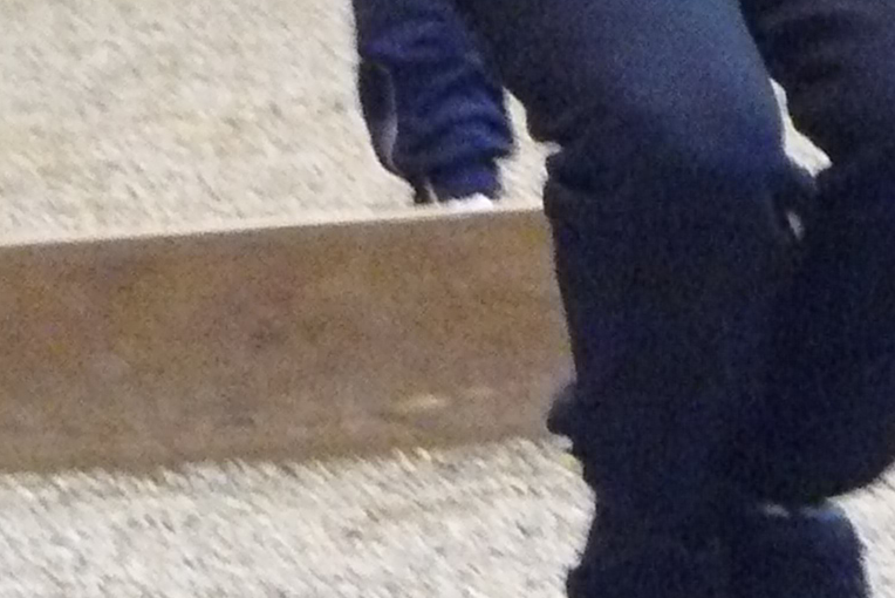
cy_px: 359
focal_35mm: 602
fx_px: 14971
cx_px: 756
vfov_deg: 2.3
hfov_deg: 3.4
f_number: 3.3
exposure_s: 1/60
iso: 800
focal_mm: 24.1
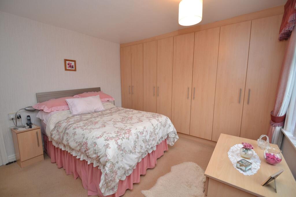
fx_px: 123
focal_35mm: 15
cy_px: 98
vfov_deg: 77.3
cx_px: 148
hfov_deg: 100.4
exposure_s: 1/60
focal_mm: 10
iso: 640
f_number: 3.5
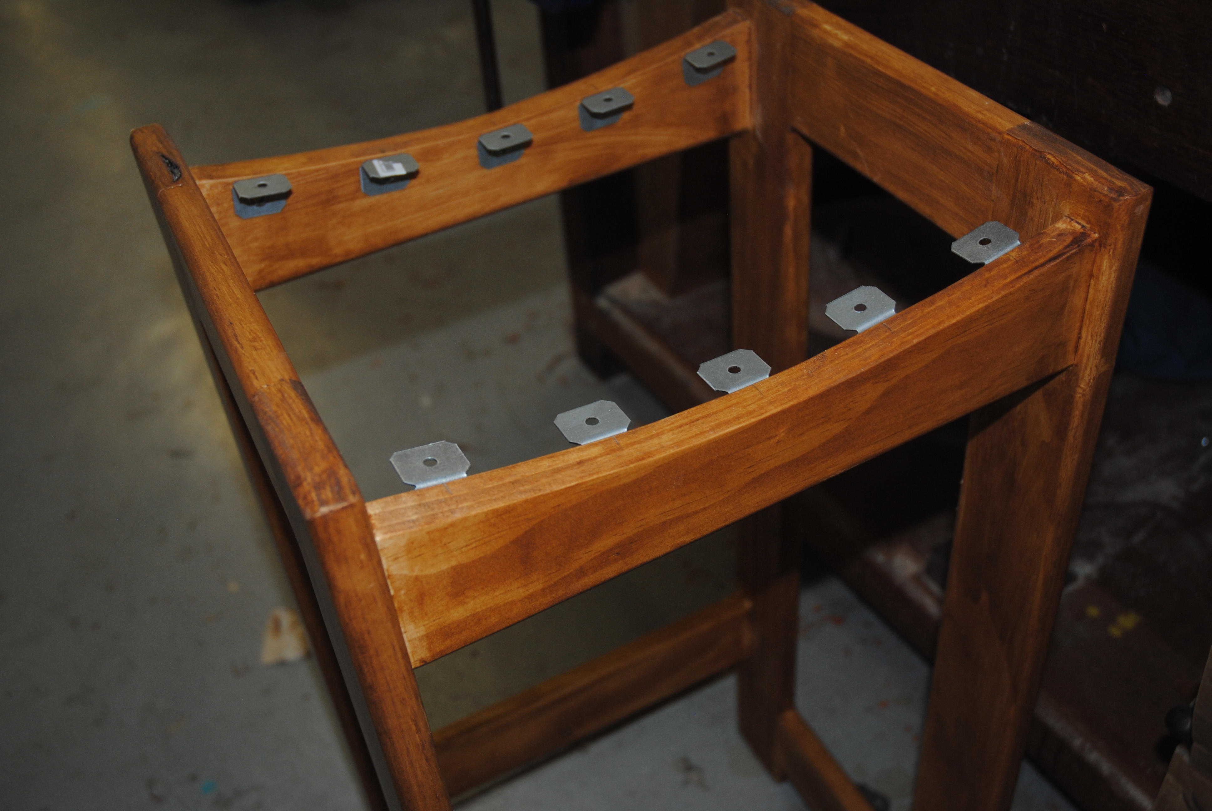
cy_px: 406
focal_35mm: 38
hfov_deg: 51.2
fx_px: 1264
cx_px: 606
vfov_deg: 35.6
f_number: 3.8
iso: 200
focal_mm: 25
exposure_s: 1/60
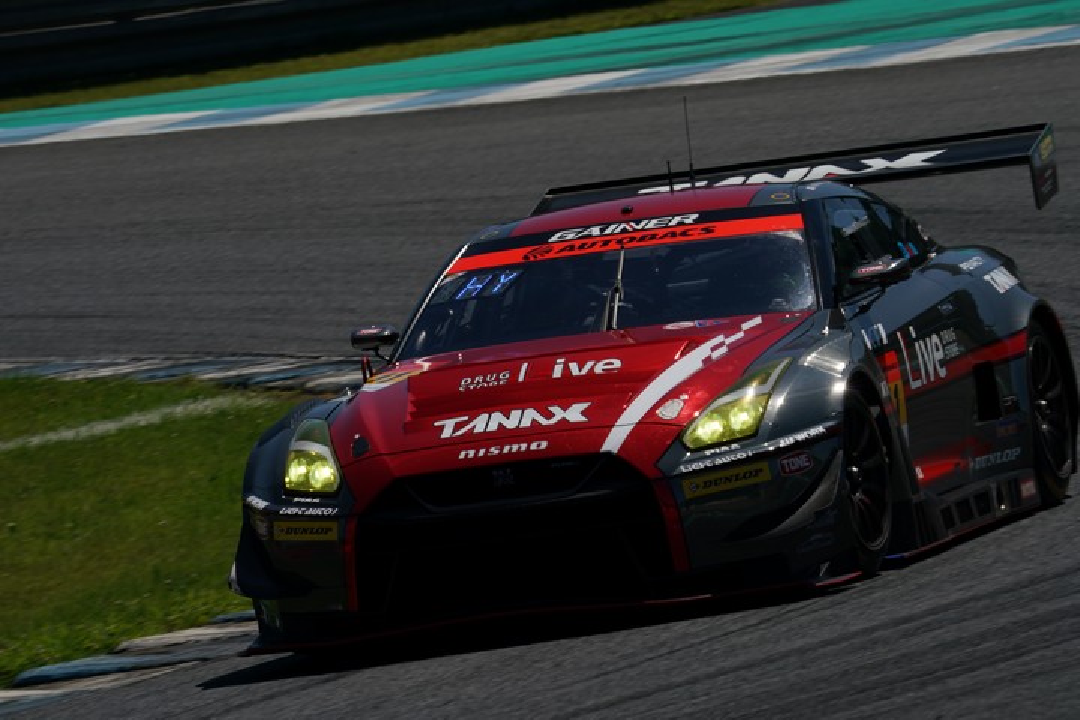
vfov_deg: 2.8
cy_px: 360
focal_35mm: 485
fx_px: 14549
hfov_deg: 4.3
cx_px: 540
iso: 160
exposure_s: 1/320
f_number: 18
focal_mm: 485
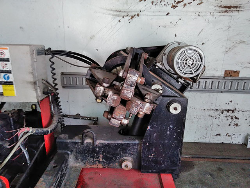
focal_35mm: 27
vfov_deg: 51.4
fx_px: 195
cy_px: 94
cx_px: 125
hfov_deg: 65.3
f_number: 2.2
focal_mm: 3.46
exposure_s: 1/30
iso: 140
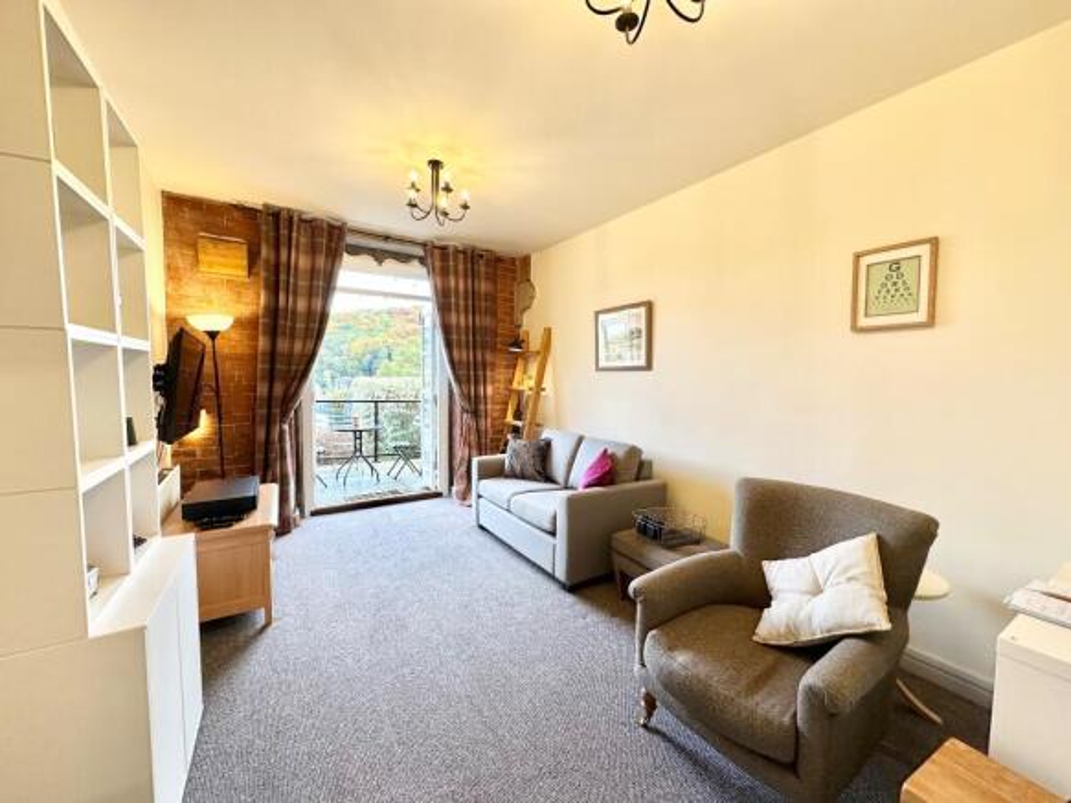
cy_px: 402
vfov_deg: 85.7
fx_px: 433
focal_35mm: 14
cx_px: 536
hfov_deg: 102.1
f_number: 2.2
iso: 125
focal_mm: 2.22
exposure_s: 1/100
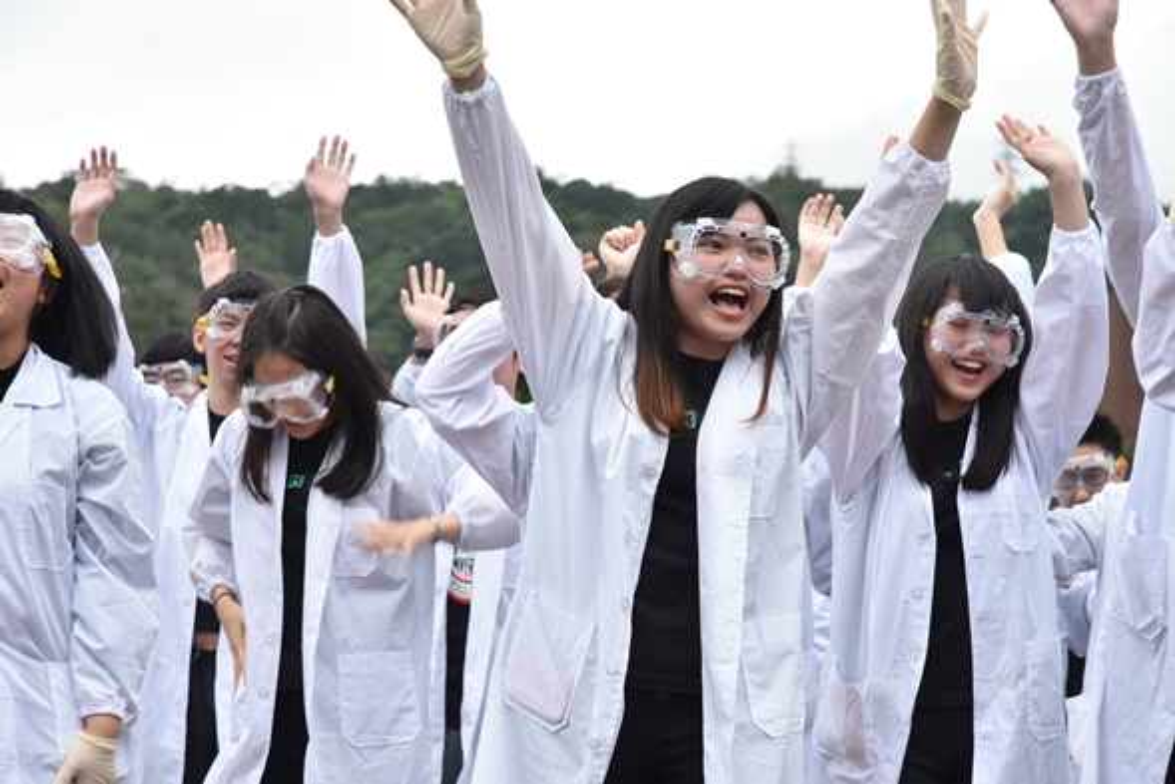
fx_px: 3917
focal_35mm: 120
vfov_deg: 11.4
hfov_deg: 17.1
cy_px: 392
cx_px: 588
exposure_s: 1/200
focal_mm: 120
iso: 400
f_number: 8
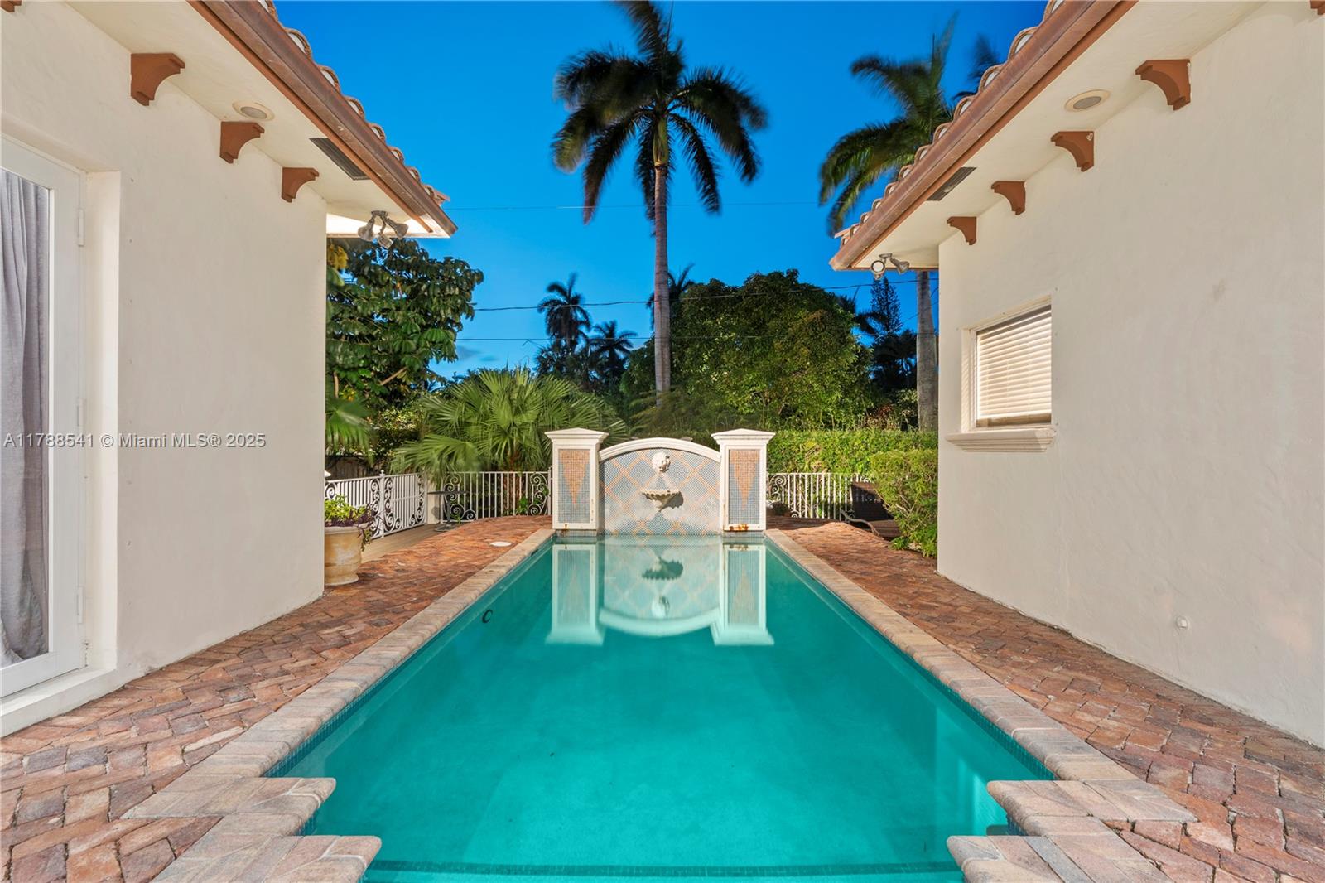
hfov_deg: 96.7
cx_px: 662
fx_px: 589
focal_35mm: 16
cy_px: 442
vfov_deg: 73.7
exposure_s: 8
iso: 250
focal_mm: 16
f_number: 9
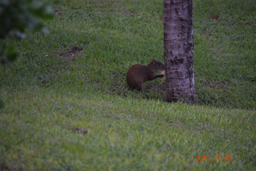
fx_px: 2133
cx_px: 128
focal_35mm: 300
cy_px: 86
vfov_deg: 4.6
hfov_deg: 6.9
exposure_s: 1/500
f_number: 5.6
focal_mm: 200
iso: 2800
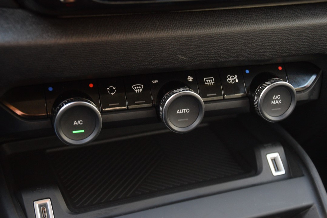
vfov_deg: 21.6
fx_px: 572
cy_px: 109
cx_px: 164
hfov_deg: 31.9
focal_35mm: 63
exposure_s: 1/60
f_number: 4.8
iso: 2000
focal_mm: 42
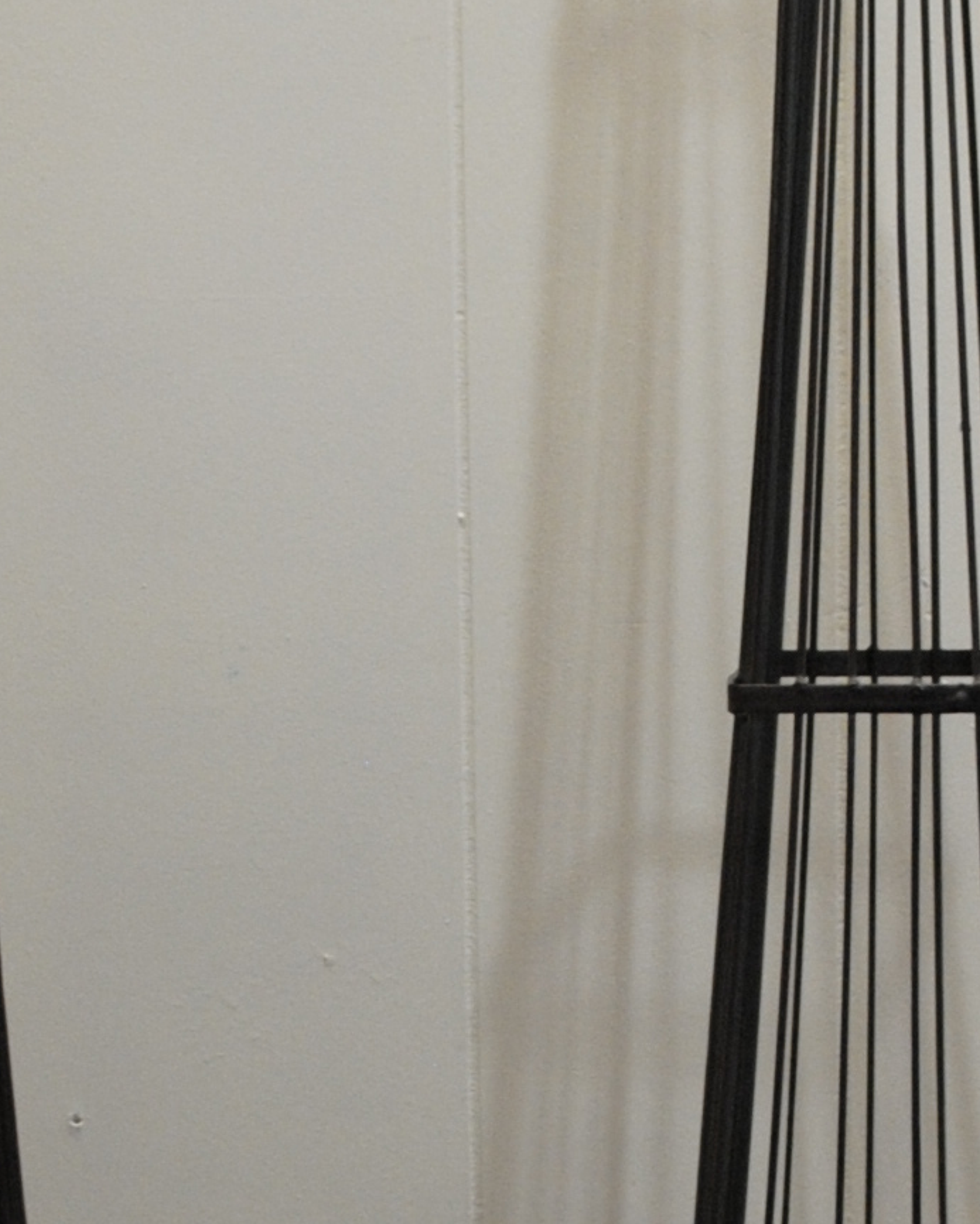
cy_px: 1032
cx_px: 454
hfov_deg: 12.2
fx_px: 4567
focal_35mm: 126
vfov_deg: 15.1
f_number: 3.8
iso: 400
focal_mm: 20
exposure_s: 1/50
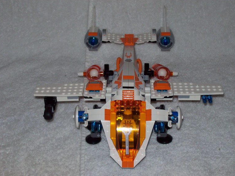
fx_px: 502
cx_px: 117
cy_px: 90
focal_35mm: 74
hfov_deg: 26.3
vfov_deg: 19.9
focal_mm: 11.6
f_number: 3.8
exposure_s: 1/97.2
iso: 80
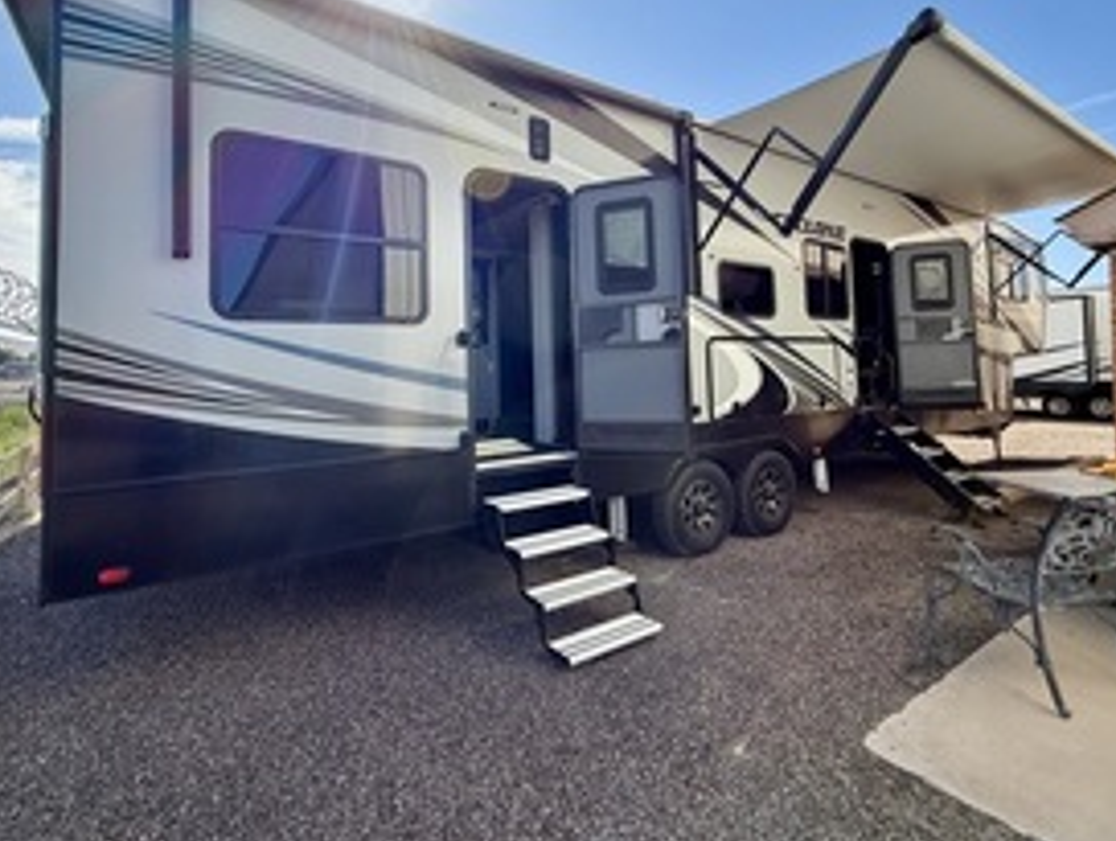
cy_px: 338
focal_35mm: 18
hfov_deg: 87.7
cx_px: 562
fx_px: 581
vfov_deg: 71.1
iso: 50
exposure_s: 1/644
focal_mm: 2.22
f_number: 2.2
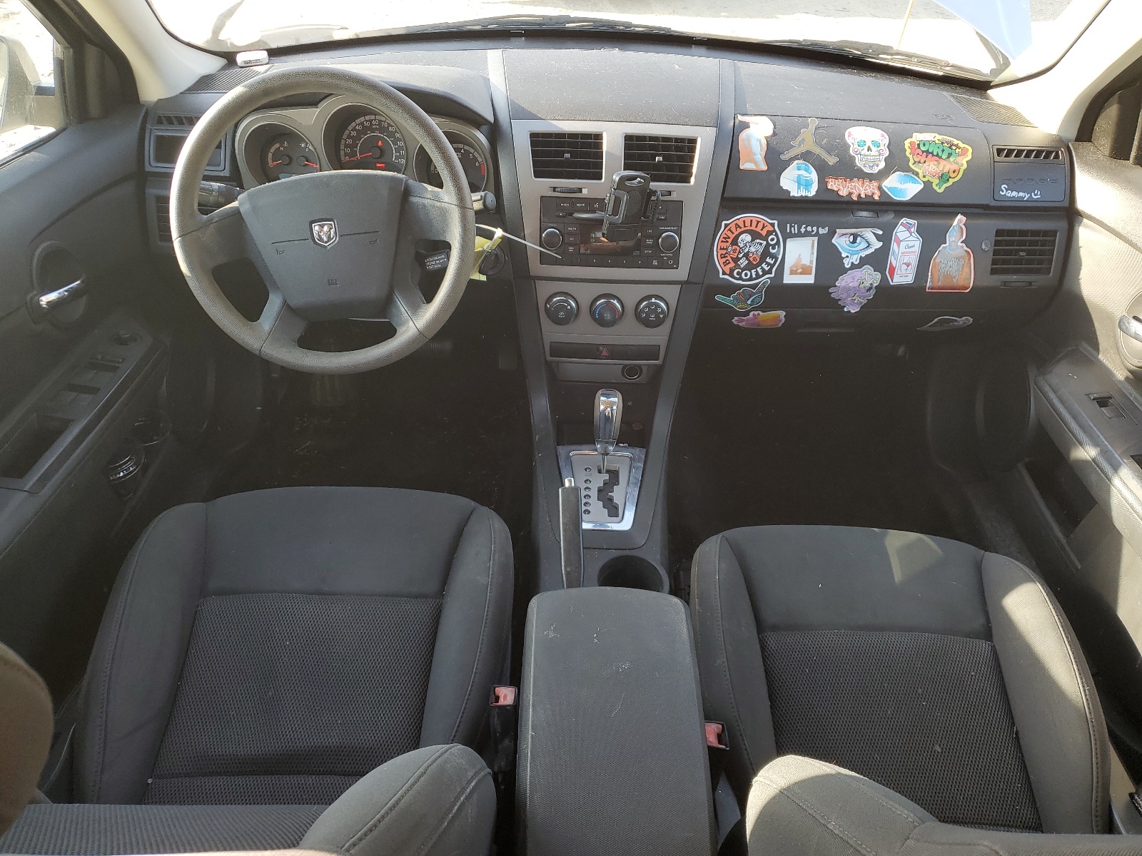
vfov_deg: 53.1
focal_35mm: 26
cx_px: 571
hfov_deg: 67.3
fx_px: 858
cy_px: 428
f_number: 1.5
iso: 50
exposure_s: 1/156
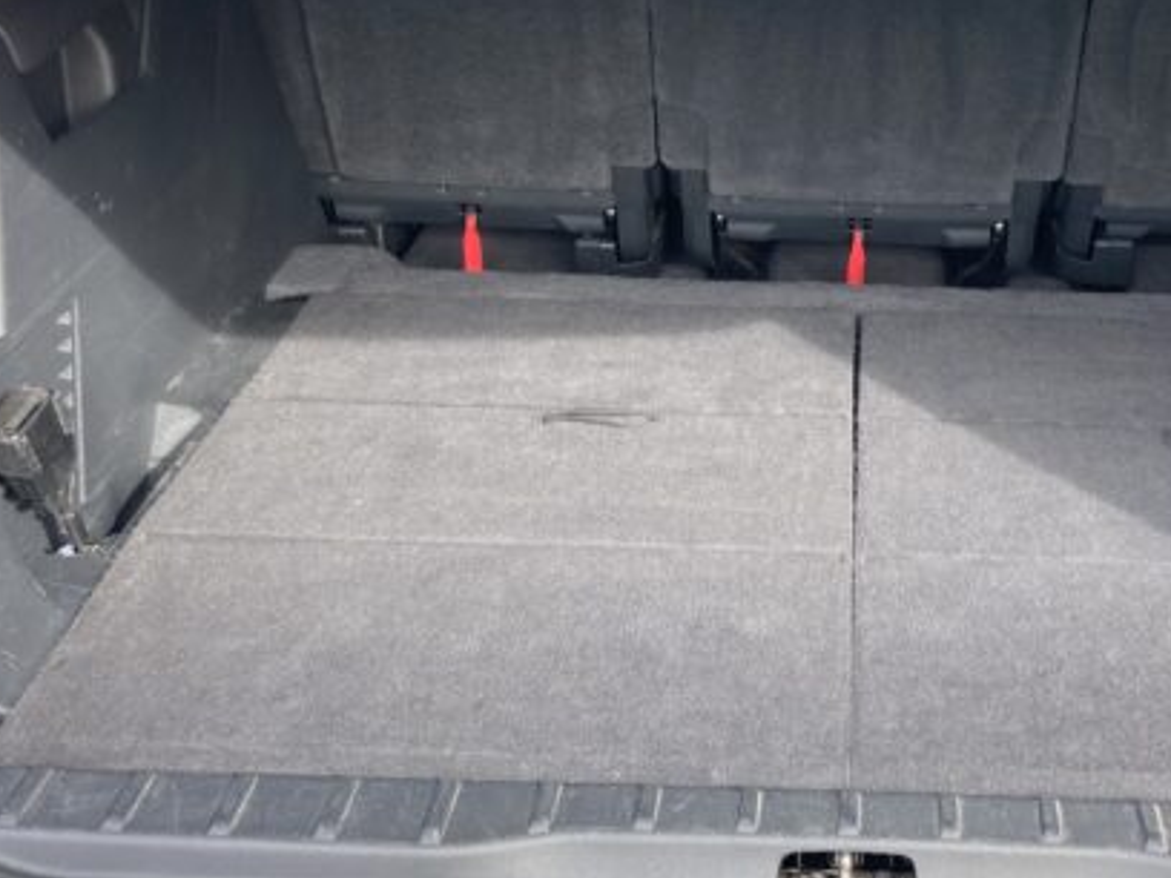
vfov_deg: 28.5
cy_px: 387
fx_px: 1725
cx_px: 827
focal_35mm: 51
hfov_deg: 36.9
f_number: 1.8
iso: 32
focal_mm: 4.25
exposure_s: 1/156
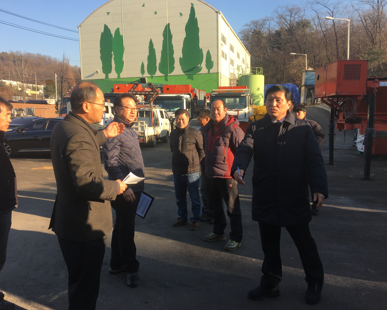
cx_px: 180
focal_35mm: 31
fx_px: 355
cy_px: 155
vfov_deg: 47.1
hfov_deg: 57.1
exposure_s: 1/596
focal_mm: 4.15
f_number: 2.2
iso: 25
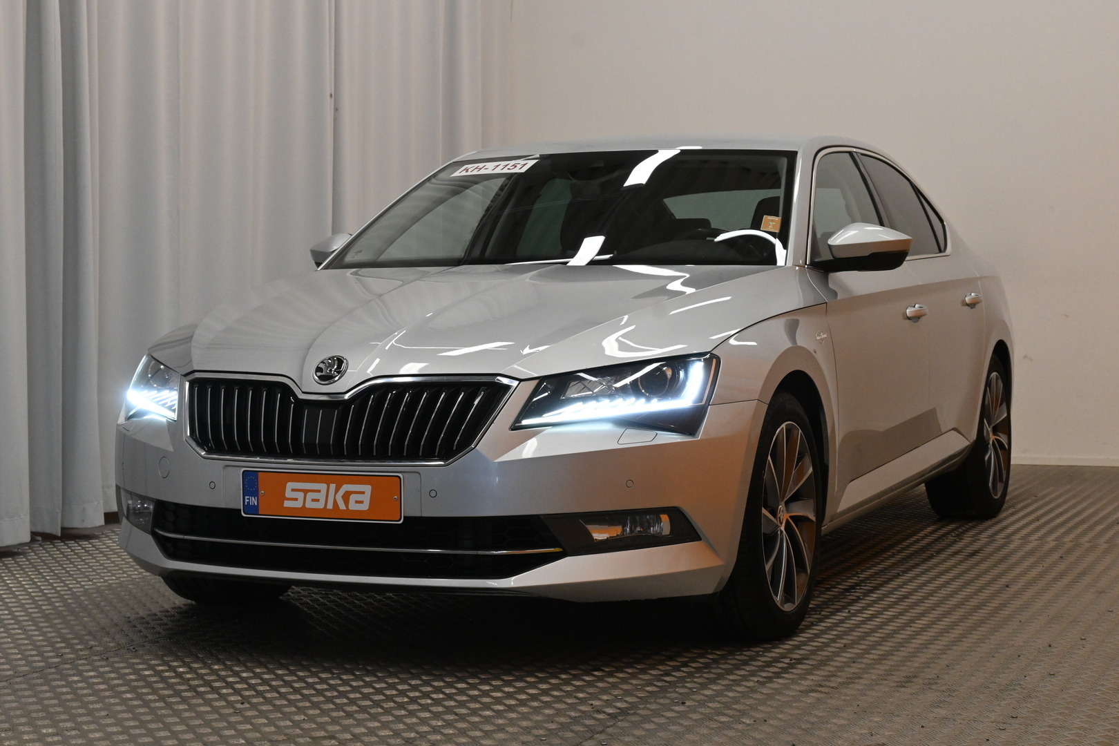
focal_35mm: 62
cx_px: 560
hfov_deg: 32.6
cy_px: 373
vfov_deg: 22.1
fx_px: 1911
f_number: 8
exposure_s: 1/320
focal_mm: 41
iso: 2500
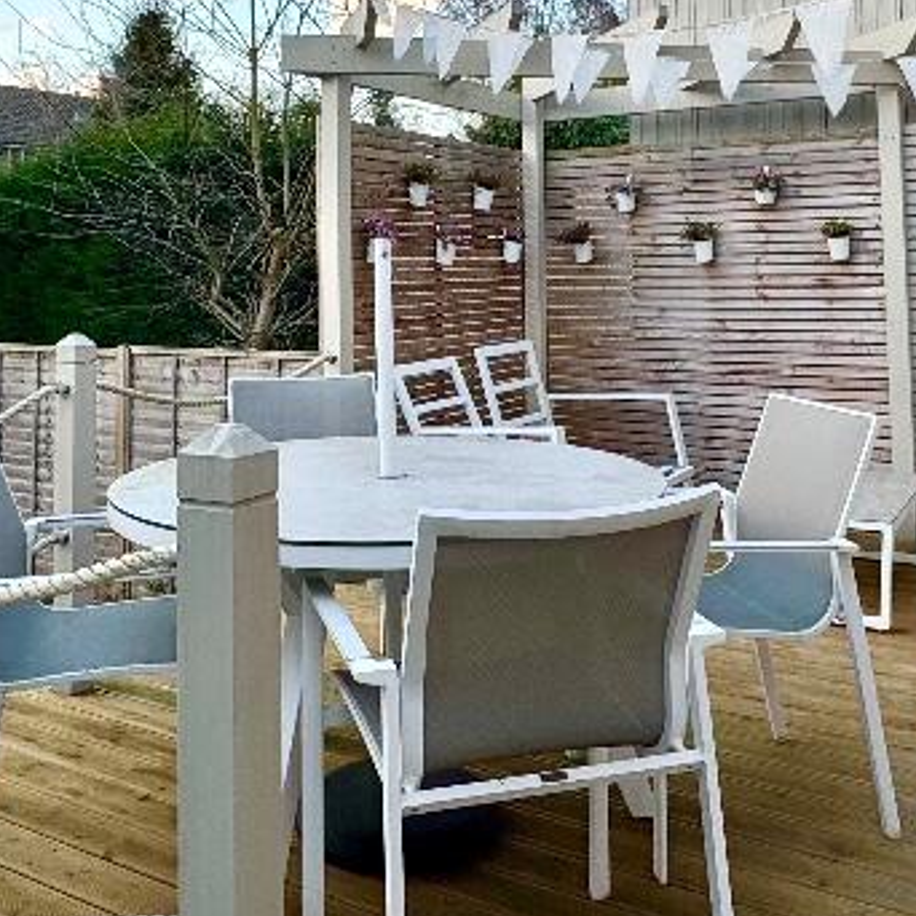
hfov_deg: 44.8
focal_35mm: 37
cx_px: 404
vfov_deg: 42.9
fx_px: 1108
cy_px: 187
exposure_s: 1/181
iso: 40
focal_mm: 2.22
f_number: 2.2
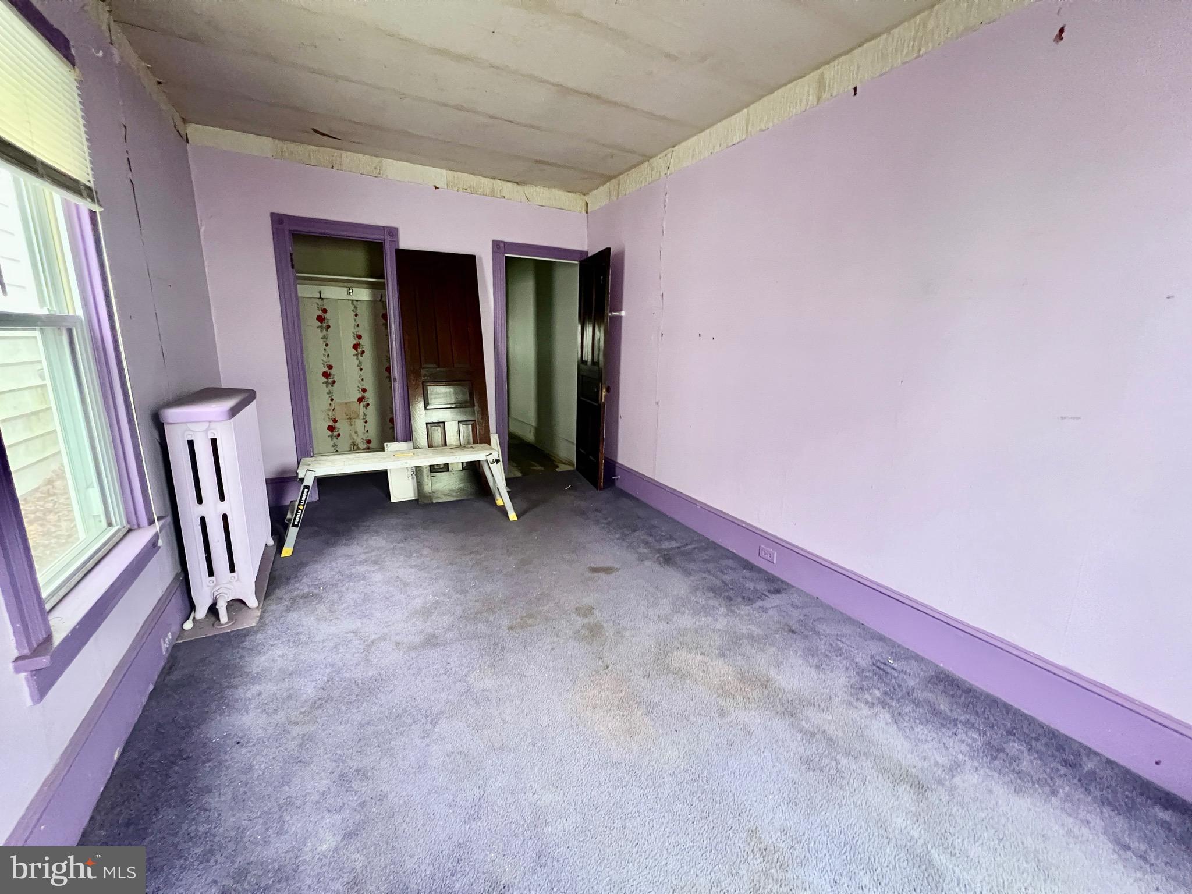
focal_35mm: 13
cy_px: 447
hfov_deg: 106.2
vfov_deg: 89.9
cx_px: 596
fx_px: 448
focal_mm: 1.57
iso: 800
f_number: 1.8
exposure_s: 1/60
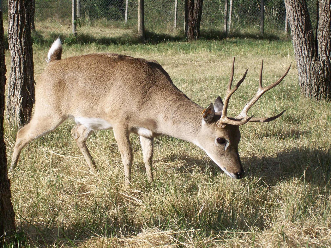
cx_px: 166
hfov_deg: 18.2
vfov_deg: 13.7
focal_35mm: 108
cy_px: 124
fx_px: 1033
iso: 80
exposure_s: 1/458
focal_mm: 18
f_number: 4.8
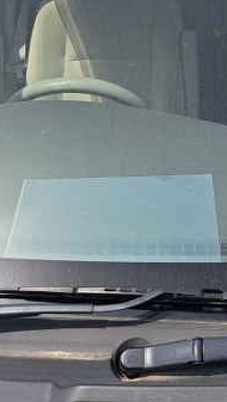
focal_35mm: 62
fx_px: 662
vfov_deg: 32.5
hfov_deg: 18.8
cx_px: 243
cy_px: 57
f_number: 1.8
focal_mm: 5.23
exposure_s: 1/1160
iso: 50
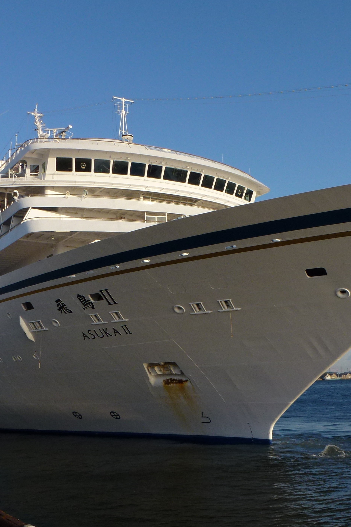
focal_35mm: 42
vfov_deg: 46.4
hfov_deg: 31.8
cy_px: 270
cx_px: 214
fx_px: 614
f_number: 4
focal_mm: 4.7
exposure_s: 1/800
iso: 100
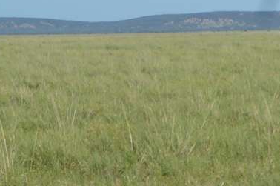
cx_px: 694
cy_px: 150
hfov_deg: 9.2
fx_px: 1538
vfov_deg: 6.9
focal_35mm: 198
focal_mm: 26
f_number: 13
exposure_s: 1/250
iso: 100
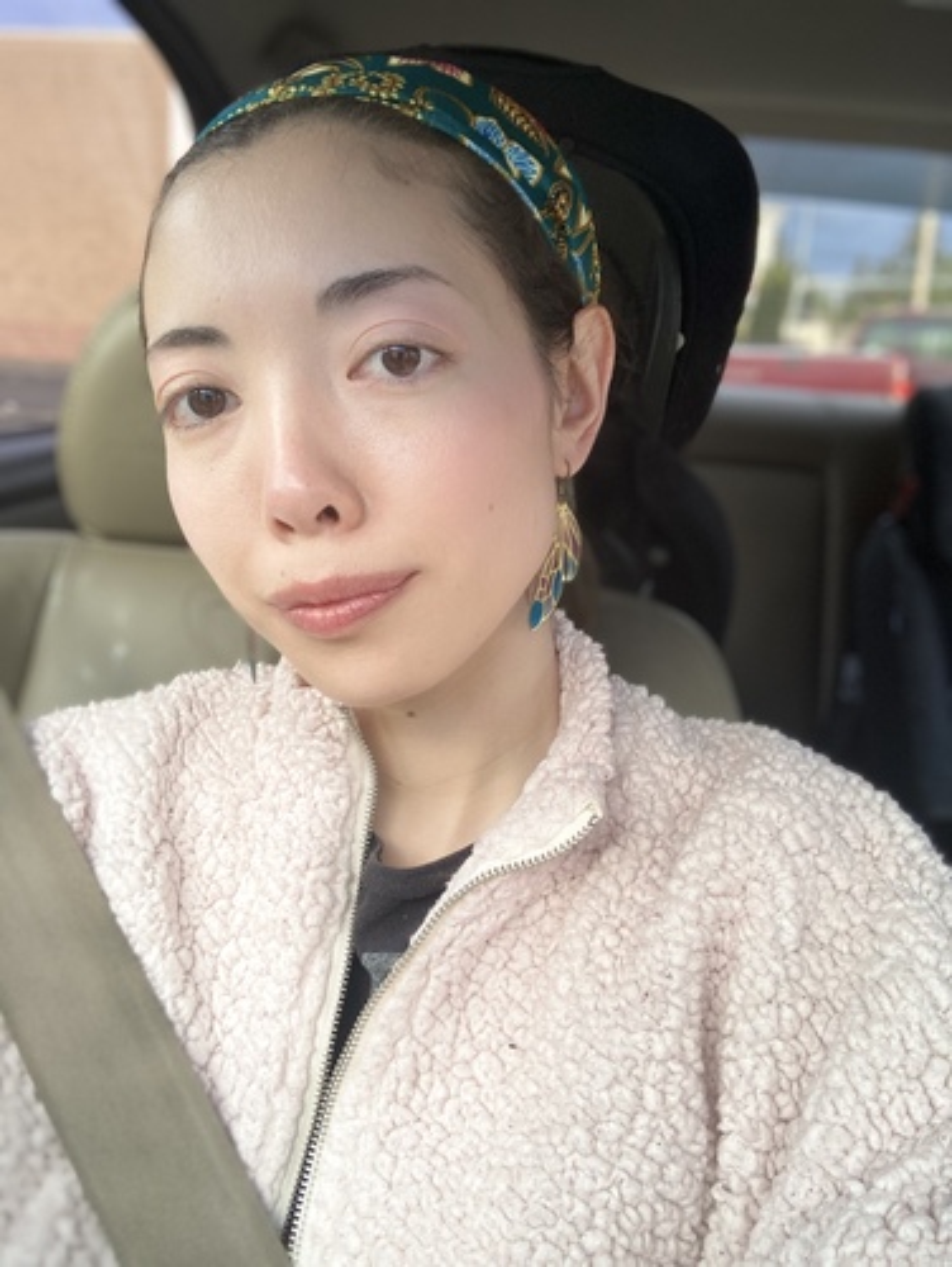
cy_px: 634
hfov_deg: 44.2
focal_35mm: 32
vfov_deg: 56.8
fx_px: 1171
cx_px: 476
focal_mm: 2.87
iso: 64
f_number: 2.2
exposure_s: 1/121
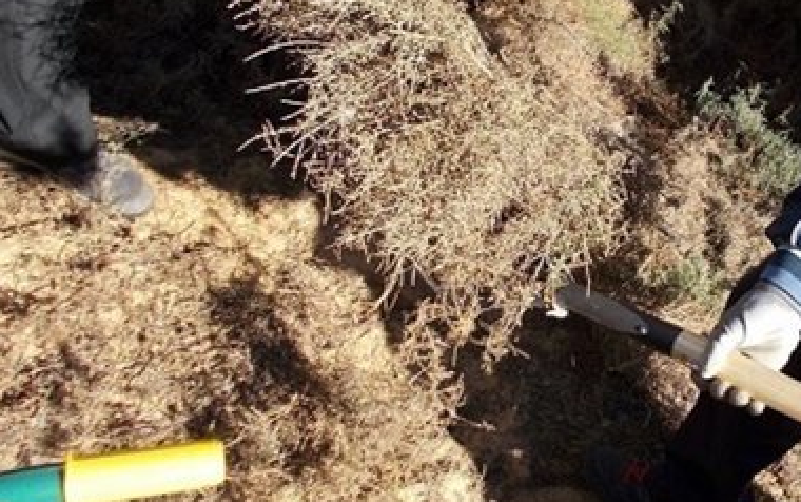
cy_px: 161
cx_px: 622
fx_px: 1092
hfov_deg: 39.0
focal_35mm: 50
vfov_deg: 25.7
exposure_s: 1/320
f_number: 3.2
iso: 80
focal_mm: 4.6
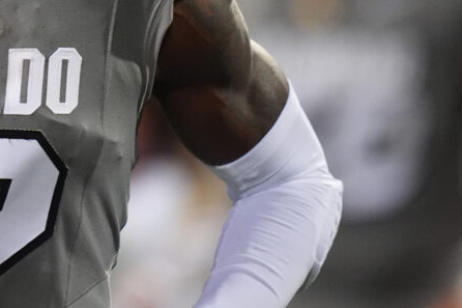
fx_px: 14047
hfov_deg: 1.9
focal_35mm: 1095
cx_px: -77
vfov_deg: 1.3
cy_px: -93
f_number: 2.8
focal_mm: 400
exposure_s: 1/2000
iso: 5000
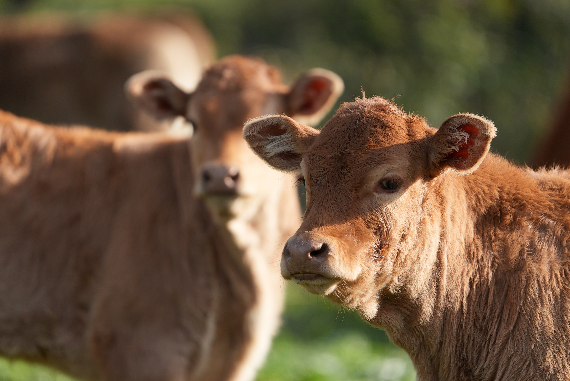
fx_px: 8665
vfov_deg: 2.5
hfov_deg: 3.8
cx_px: 285
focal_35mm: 547
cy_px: 190
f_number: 6.3
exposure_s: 1/500
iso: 320
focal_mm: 547
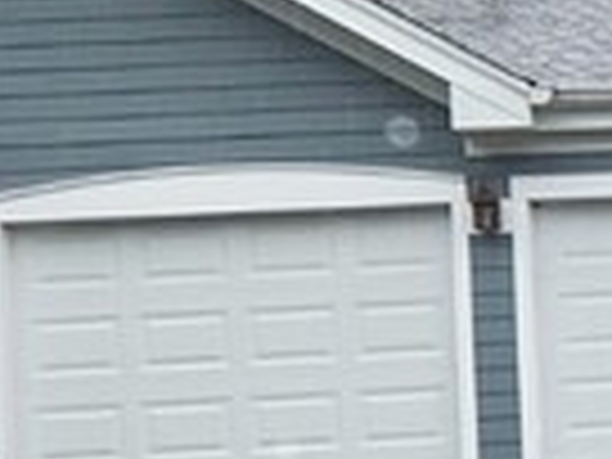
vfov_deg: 13.7
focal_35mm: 108
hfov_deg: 15.8
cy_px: 238
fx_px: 1909
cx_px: 1062
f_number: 2.8
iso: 50
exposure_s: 1/125
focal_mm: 3.8
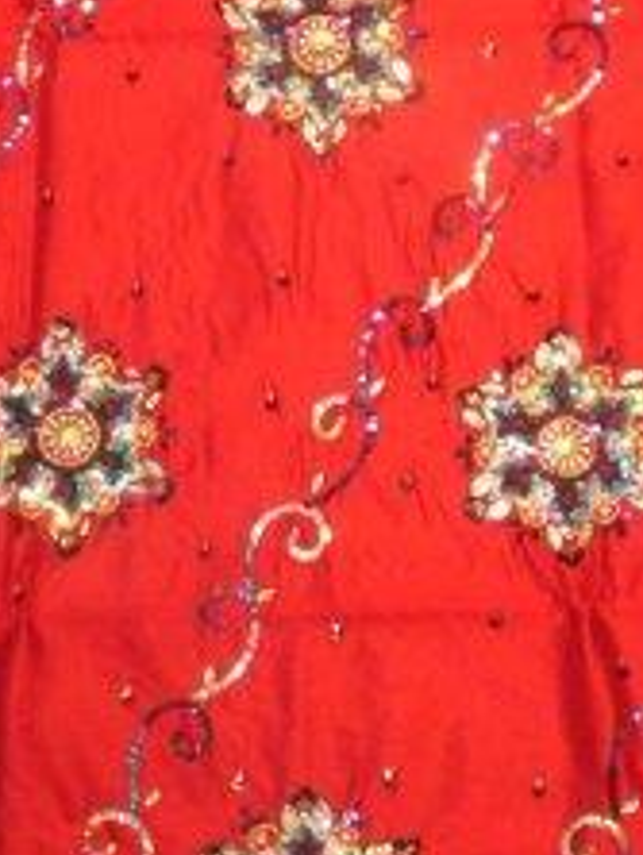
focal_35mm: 77
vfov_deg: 25.3
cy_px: 339
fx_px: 1903
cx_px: 320
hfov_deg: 19.2
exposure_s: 1/17.3
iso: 200
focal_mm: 4.99
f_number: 4.5
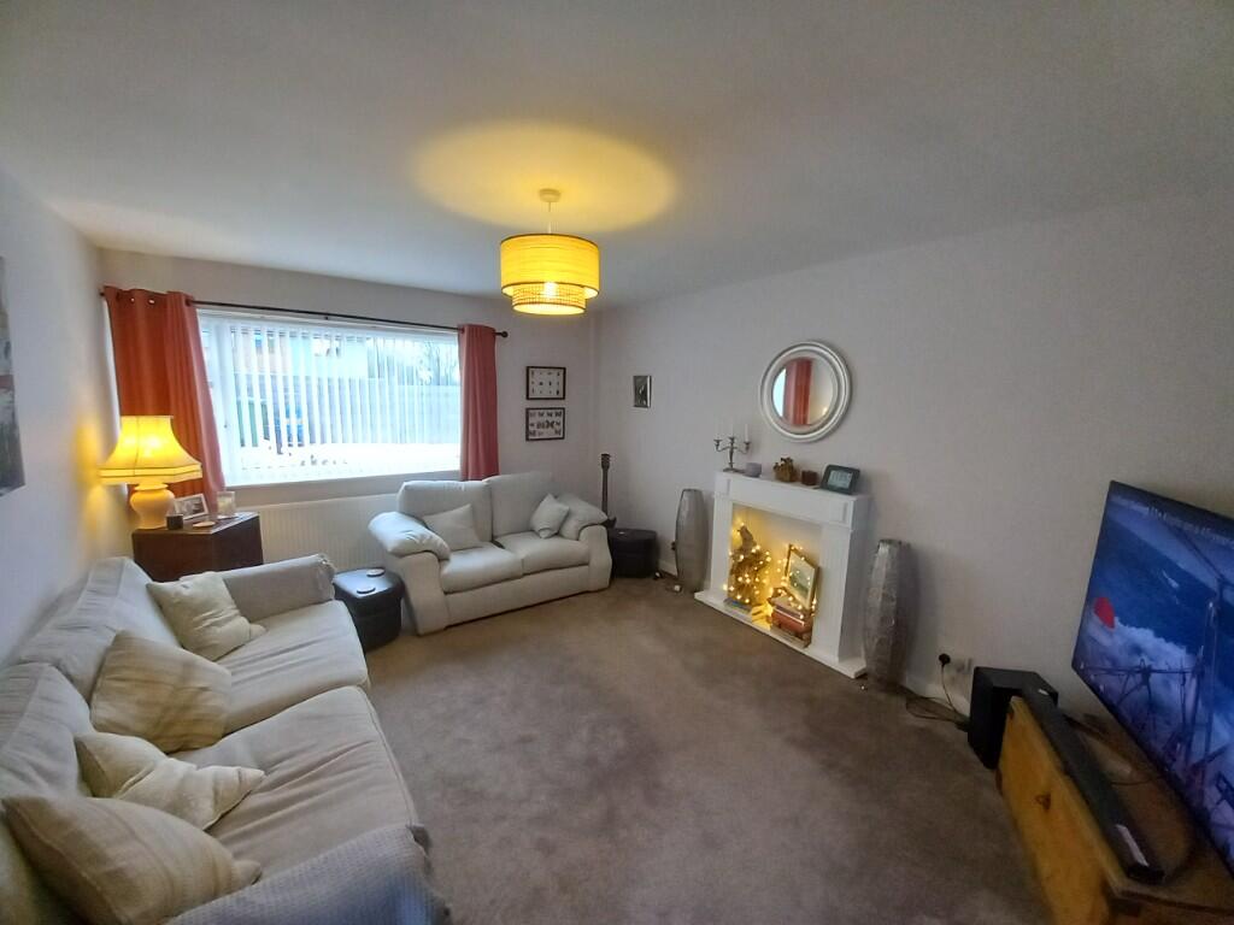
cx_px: 617
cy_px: 462
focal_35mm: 13
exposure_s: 1/25
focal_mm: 1.13
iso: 320
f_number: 2.2
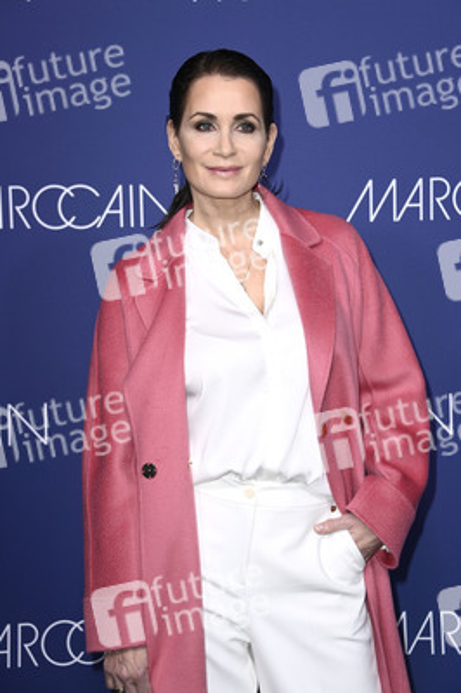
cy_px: 346
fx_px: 1578
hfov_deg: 16.6
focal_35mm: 82
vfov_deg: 24.8
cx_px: 230
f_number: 5.6
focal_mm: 82
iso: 800
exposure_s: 1/250
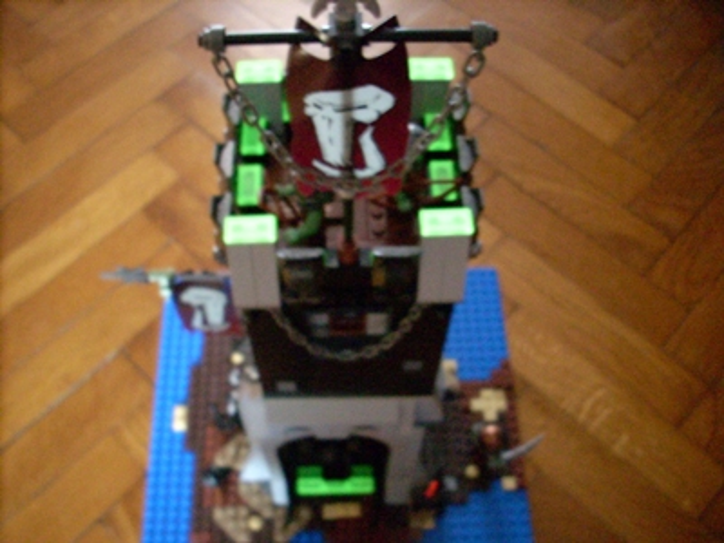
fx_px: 774
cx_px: 362
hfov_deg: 50.1
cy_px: 272
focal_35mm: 37
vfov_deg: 38.7
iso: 800
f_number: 2.8
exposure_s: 1
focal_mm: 6.2
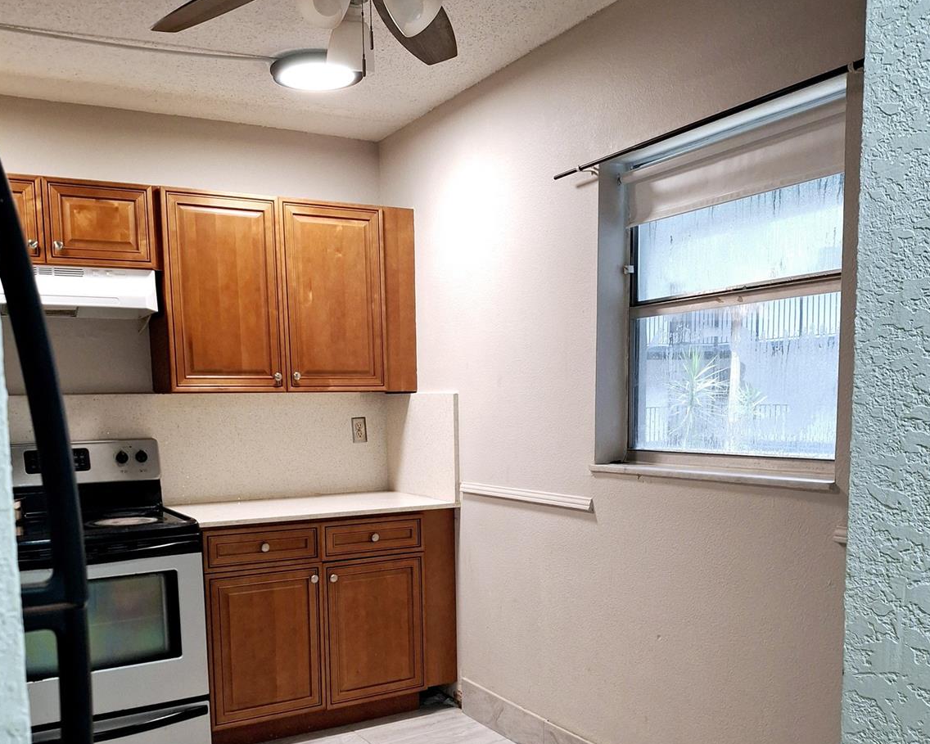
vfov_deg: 43.8
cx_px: 466
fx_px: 908
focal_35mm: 33
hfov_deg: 54.2
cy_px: 506
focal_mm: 4.69
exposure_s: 1/60.2
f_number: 1.8
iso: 160
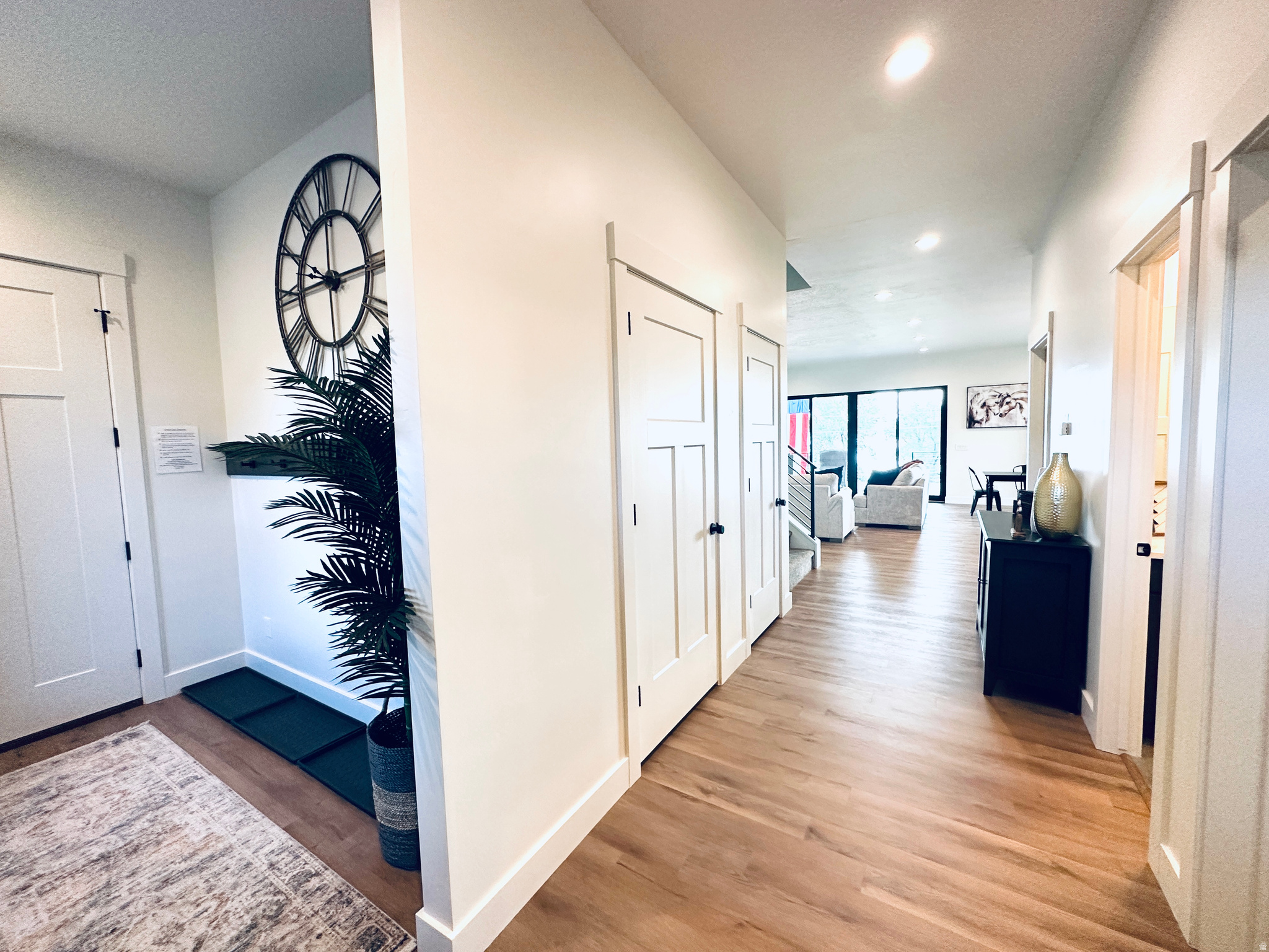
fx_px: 513
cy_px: 476
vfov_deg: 85.7
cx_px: 634
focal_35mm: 14
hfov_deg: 102.1
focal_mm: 2.22
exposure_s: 1/120
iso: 200
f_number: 2.2
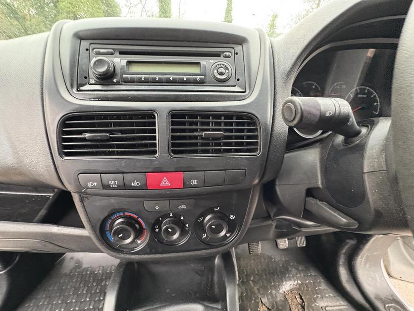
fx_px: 179
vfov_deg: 81.7
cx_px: 204
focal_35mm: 15
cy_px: 159
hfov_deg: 98.2
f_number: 2.2
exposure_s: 1/60
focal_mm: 2.22
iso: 800
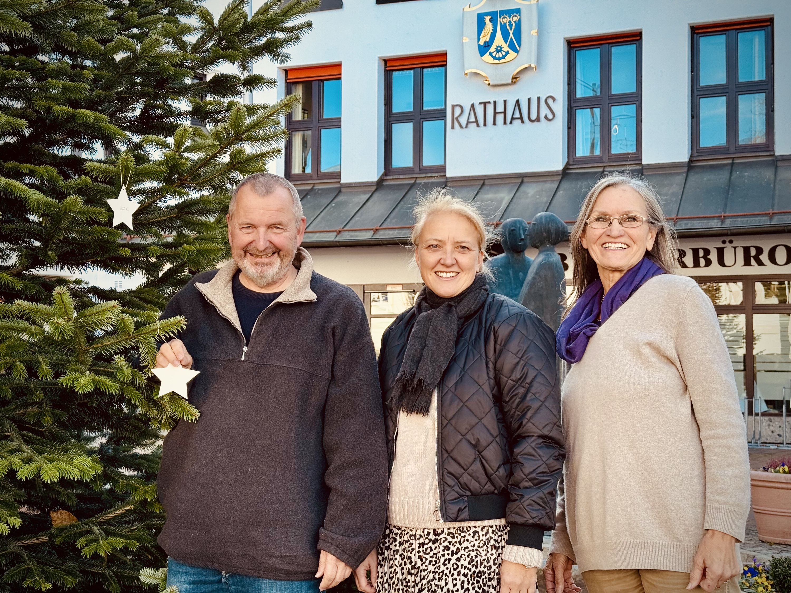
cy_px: 296
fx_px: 1097
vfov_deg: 30.3
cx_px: 396
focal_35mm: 48
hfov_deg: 39.7
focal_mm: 6.76
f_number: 1.78
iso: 64
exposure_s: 1/368
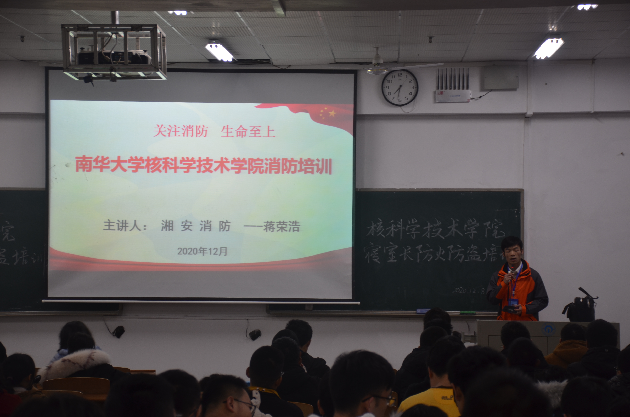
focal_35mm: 90
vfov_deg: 15.1
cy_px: 208
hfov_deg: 22.7
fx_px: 1572
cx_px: 315
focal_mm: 60
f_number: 5
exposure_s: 1/15
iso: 125
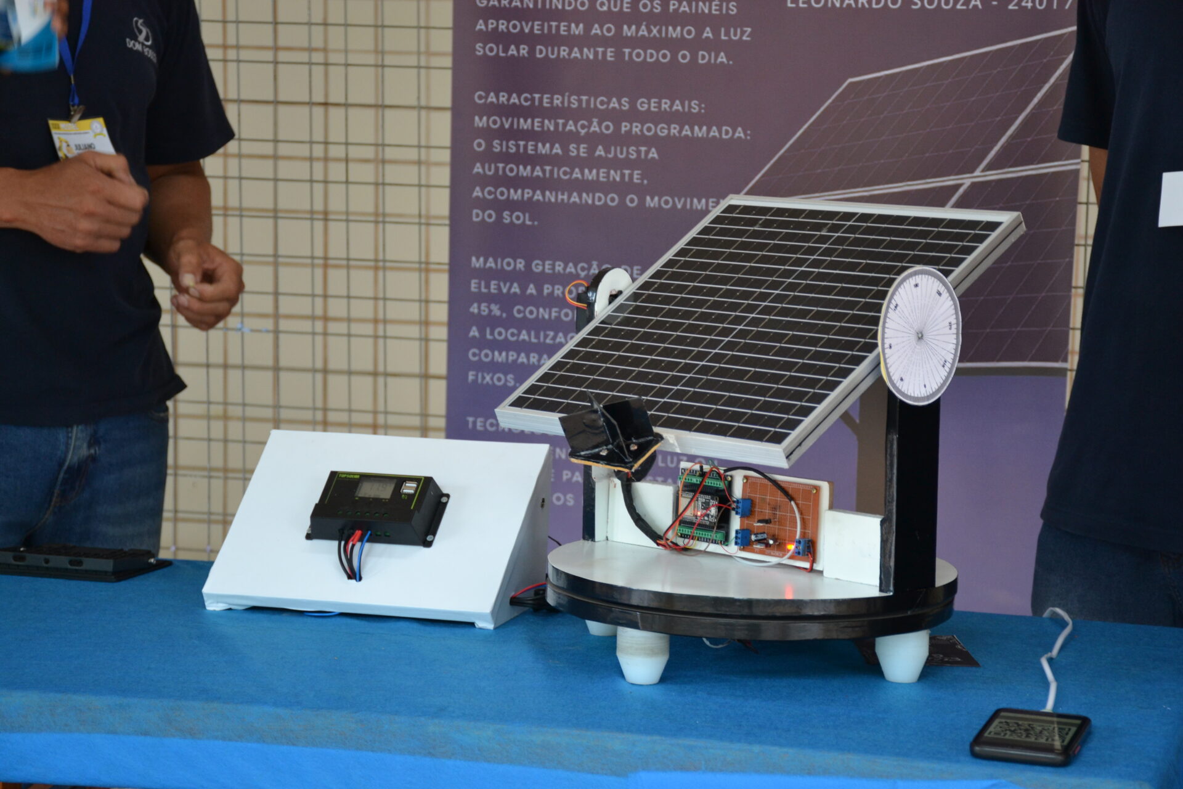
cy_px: 394
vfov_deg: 14.7
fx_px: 3056
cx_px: 592
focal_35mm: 93
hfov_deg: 21.9
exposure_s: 1/60
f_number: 5
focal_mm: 62
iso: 720
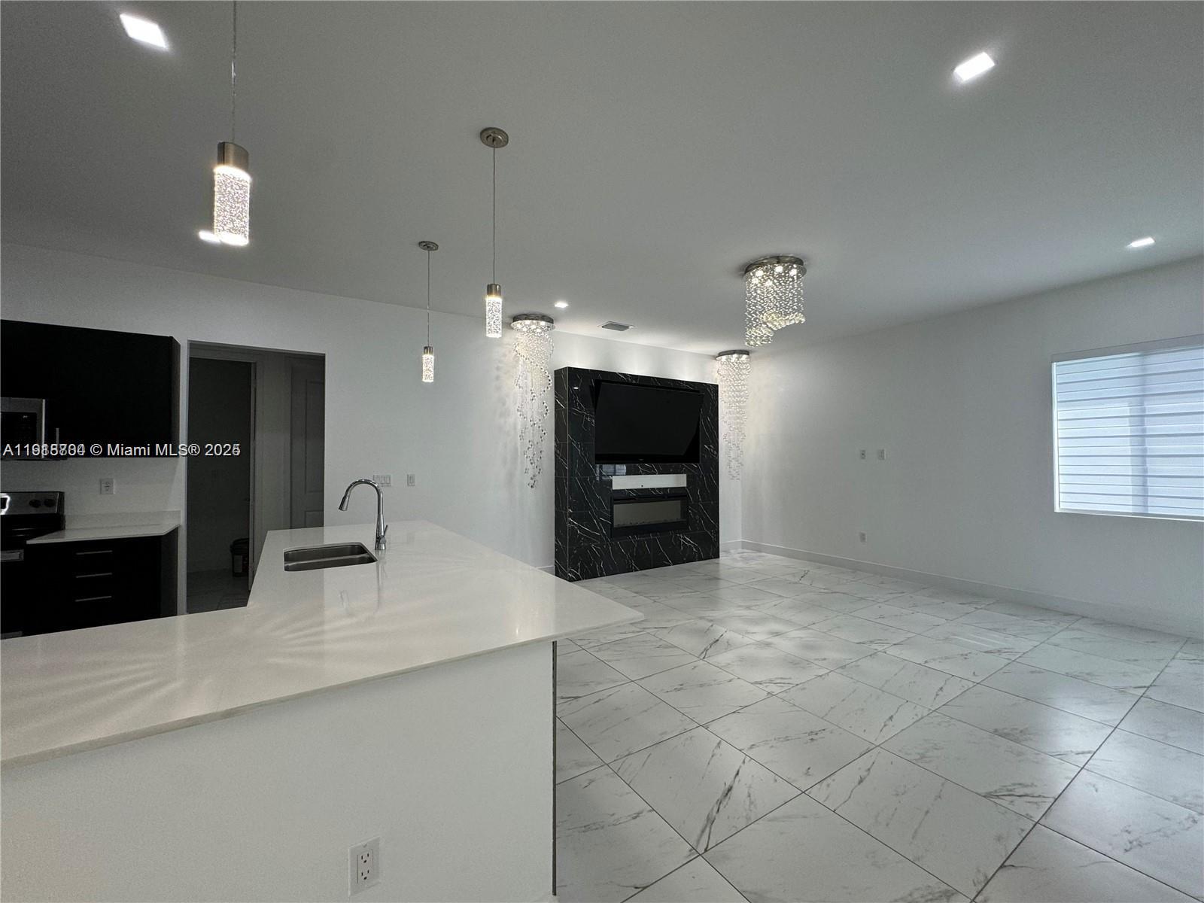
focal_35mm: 14
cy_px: 452
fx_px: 487
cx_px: 602
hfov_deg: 102.1
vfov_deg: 85.7
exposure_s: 1/120
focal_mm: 2.22
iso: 100
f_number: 2.2
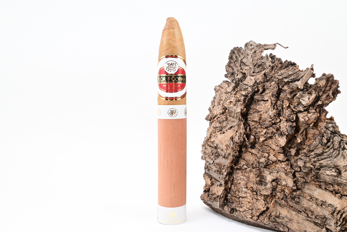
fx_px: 318
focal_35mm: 33
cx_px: 174
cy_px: 116
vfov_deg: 40.0
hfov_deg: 57.2
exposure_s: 1/13
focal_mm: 22
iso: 500
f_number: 22
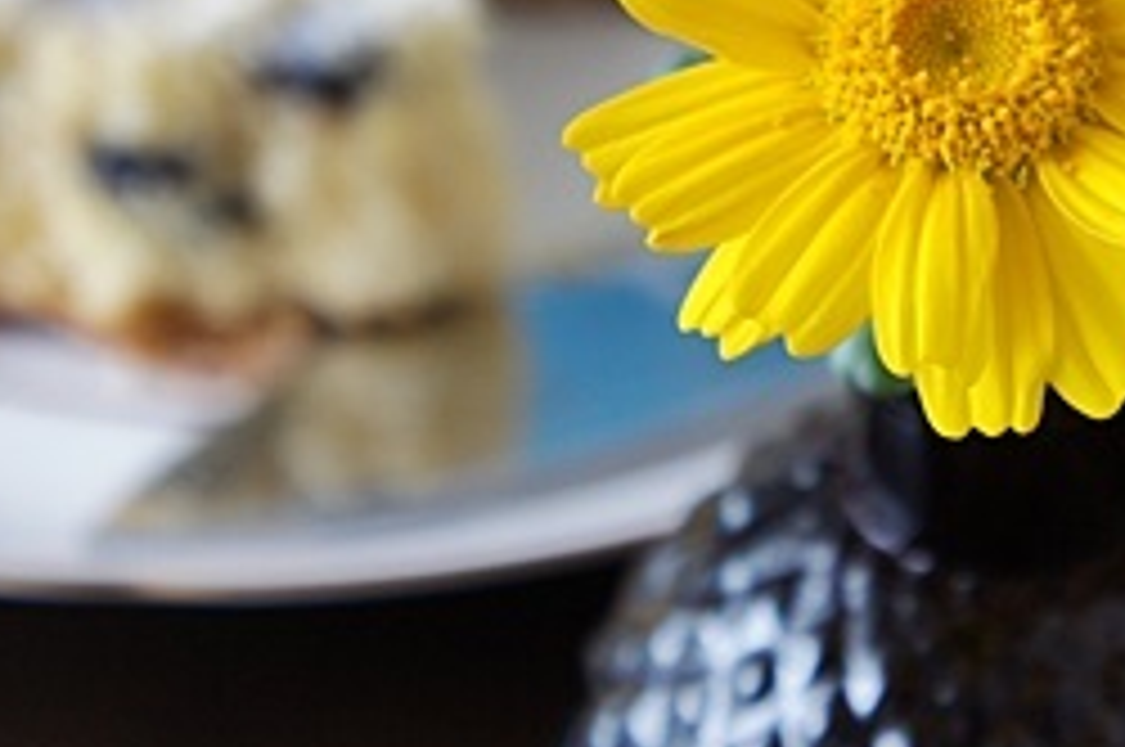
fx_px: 4157
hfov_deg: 15.4
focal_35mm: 133
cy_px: 164
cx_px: 796
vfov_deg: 10.2
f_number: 4.5
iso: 500
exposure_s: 1/60
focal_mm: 37
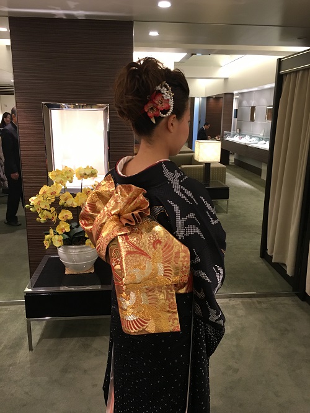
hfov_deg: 48.3
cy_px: 206
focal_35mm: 29
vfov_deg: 61.6
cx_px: 155
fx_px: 346
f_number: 2.2
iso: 125
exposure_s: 1/30
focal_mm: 4.15
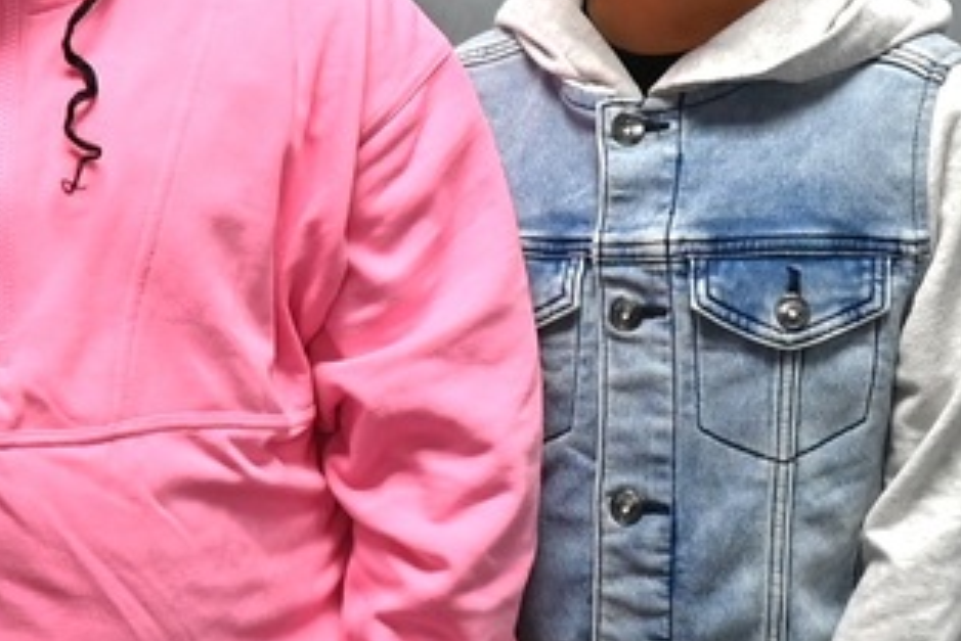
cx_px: 384
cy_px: -2
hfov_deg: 27.4
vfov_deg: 18.1
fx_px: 1966
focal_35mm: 74
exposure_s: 1/100
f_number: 1.7
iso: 320
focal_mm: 15
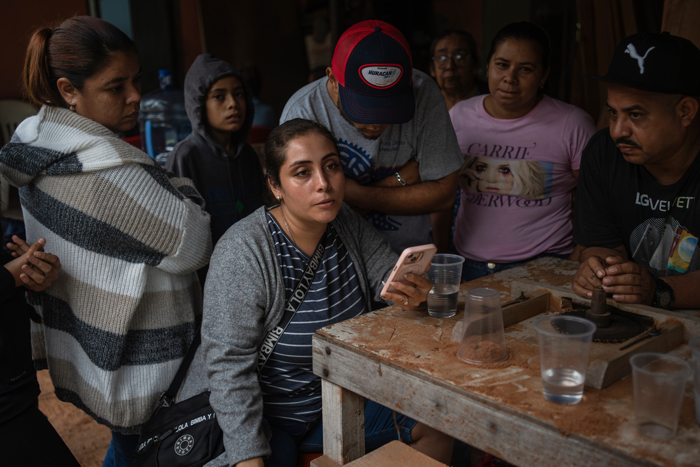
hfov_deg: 54.4
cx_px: 350
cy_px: 234
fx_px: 681
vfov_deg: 37.9
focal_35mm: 35
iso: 250
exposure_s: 1/60
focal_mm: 35
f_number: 2.2
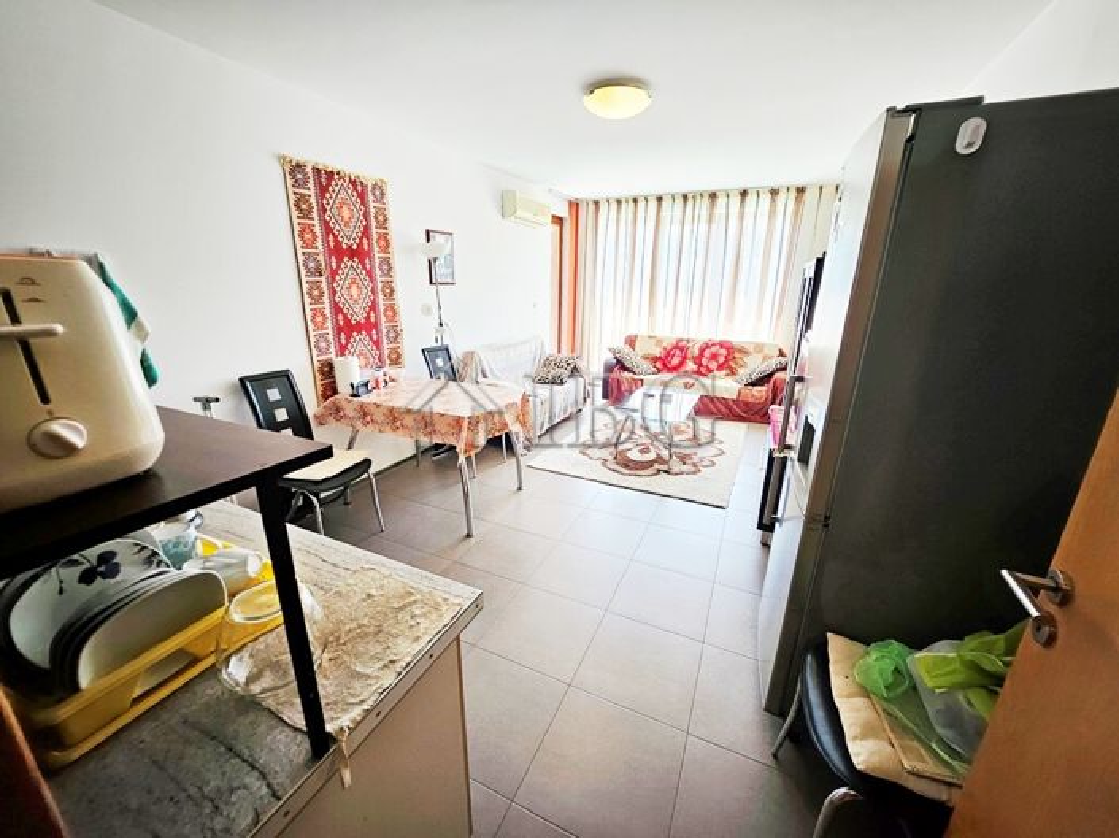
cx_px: 560
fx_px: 420
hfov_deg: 106.2
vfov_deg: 89.9
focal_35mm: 13
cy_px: 419
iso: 125
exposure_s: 1/50
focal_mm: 1.7
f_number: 2.2
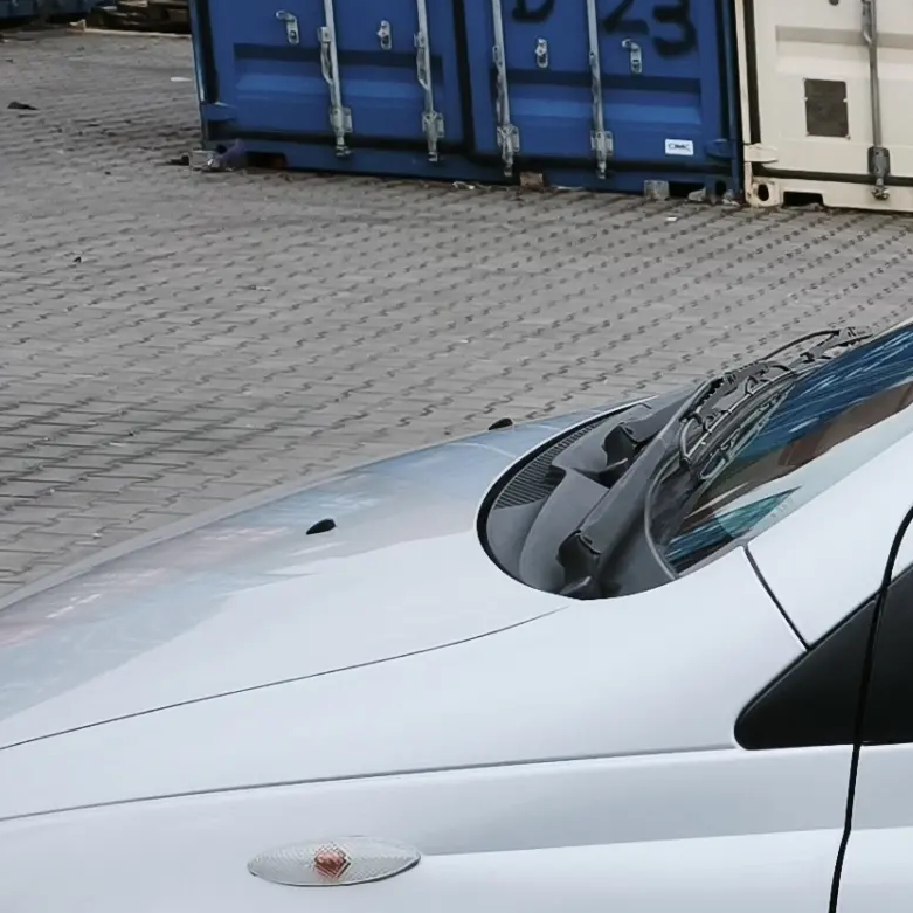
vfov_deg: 16.9
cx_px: 1750
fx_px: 2984
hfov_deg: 14.7
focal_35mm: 100
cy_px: 989
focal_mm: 6.45
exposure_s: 1/99.9
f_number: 1.62
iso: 160
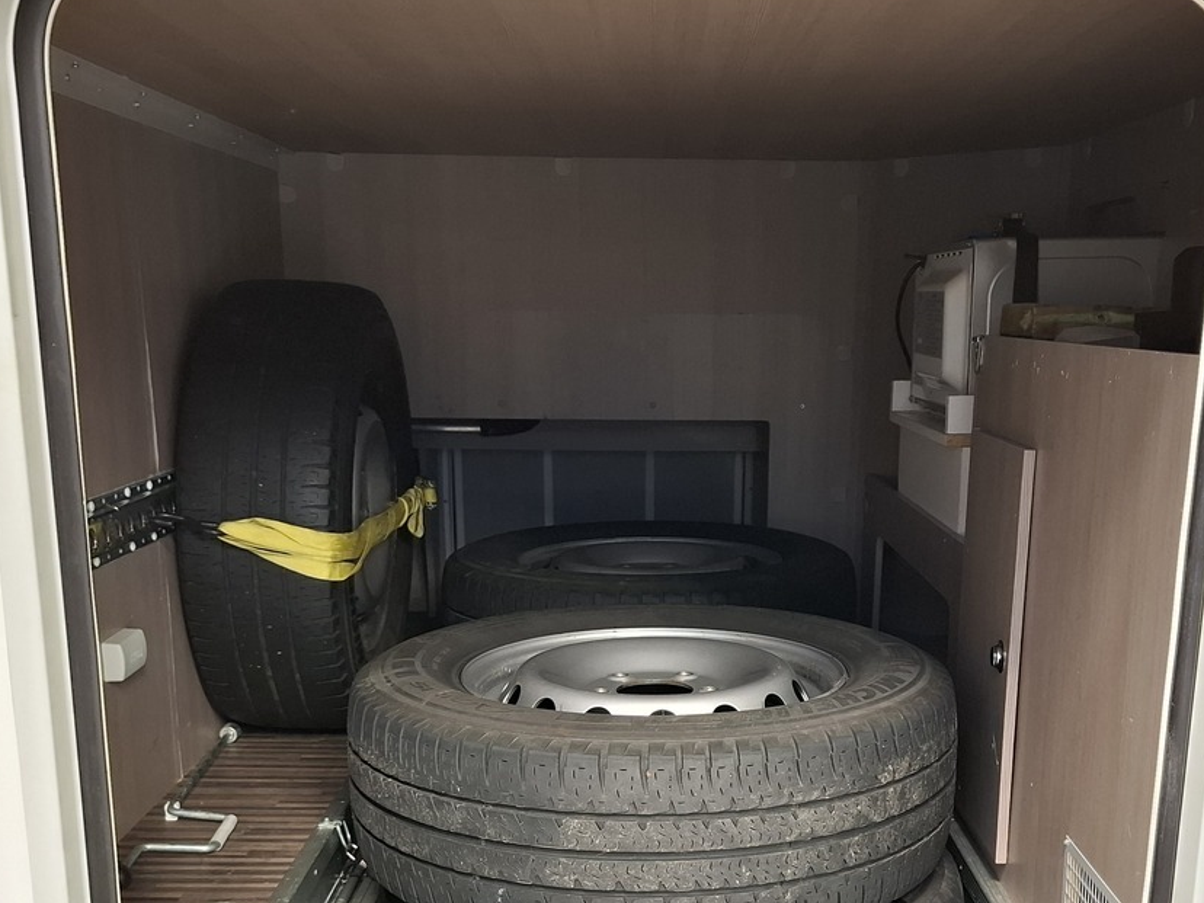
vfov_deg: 35.0
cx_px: 678
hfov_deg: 46.7
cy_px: 702
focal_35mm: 40
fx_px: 1391
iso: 400
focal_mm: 5.54
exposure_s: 1/25
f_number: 1.8
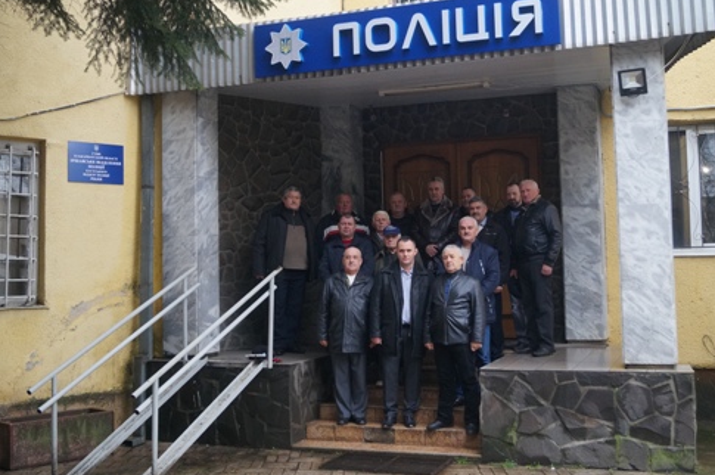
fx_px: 833
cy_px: 202
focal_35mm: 42
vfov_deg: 31.8
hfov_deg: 46.4
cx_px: 370
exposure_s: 1/160
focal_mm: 24
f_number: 4
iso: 800
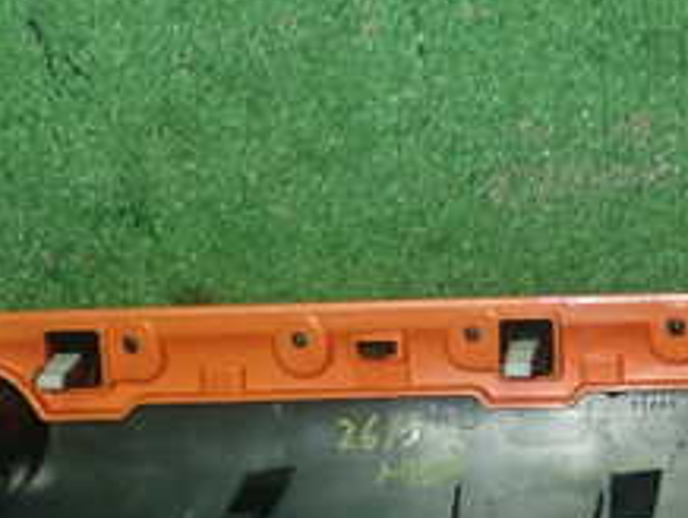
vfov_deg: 14.9
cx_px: 587
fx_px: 1970
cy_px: 332
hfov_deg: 19.5
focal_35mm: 99
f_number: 7.1
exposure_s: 1/40
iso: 800
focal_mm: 6.37
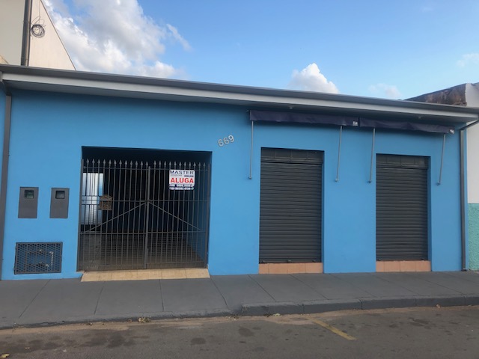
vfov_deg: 49.7
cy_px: 180
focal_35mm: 28
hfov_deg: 63.4
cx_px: 240
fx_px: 387
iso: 20
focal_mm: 3.99
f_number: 1.8
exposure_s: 1/338
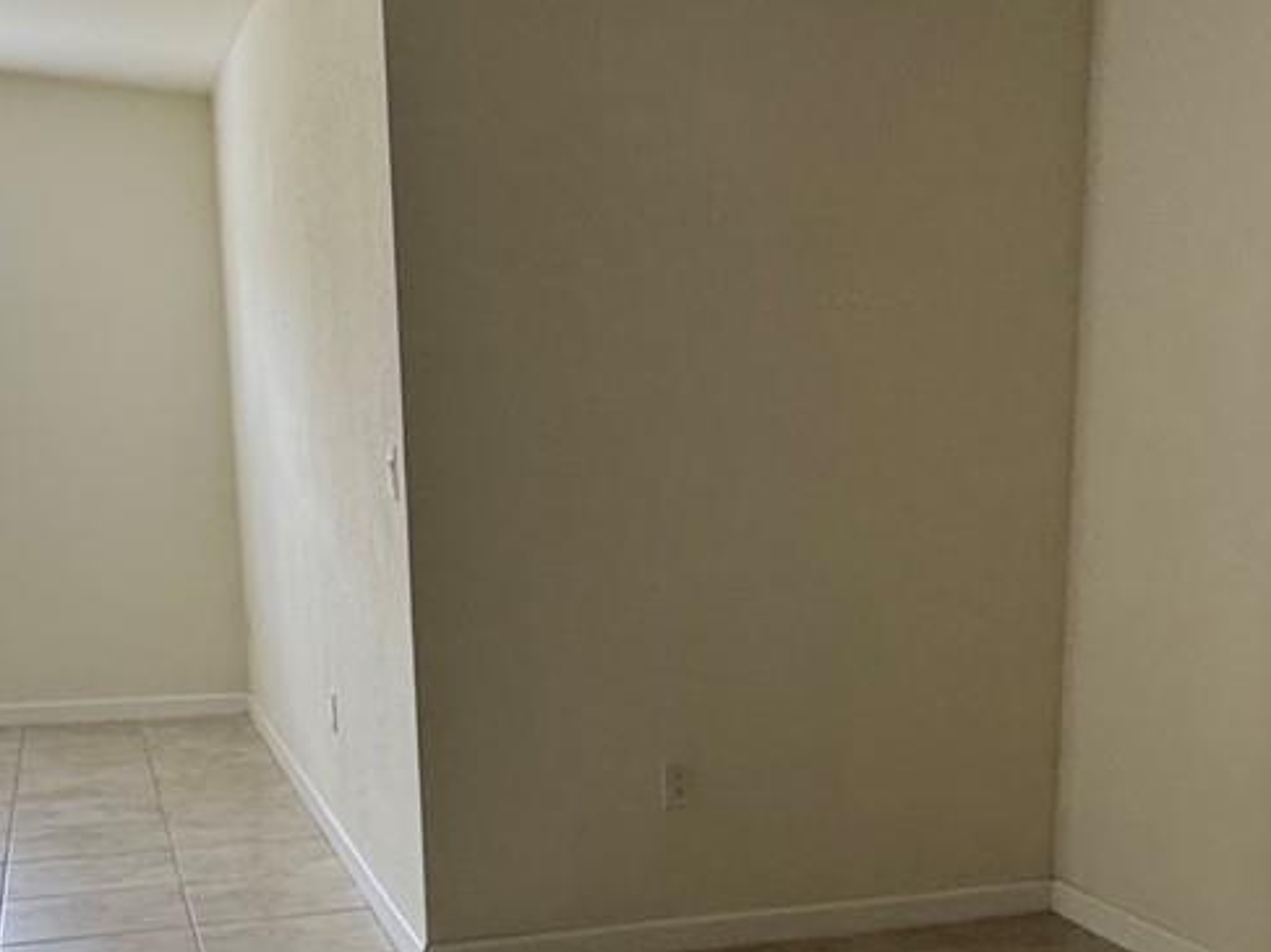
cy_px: 832
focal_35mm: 46
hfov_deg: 40.1
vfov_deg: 30.3
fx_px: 1689
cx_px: 958
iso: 500
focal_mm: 2.22
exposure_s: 1/60
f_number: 2.2
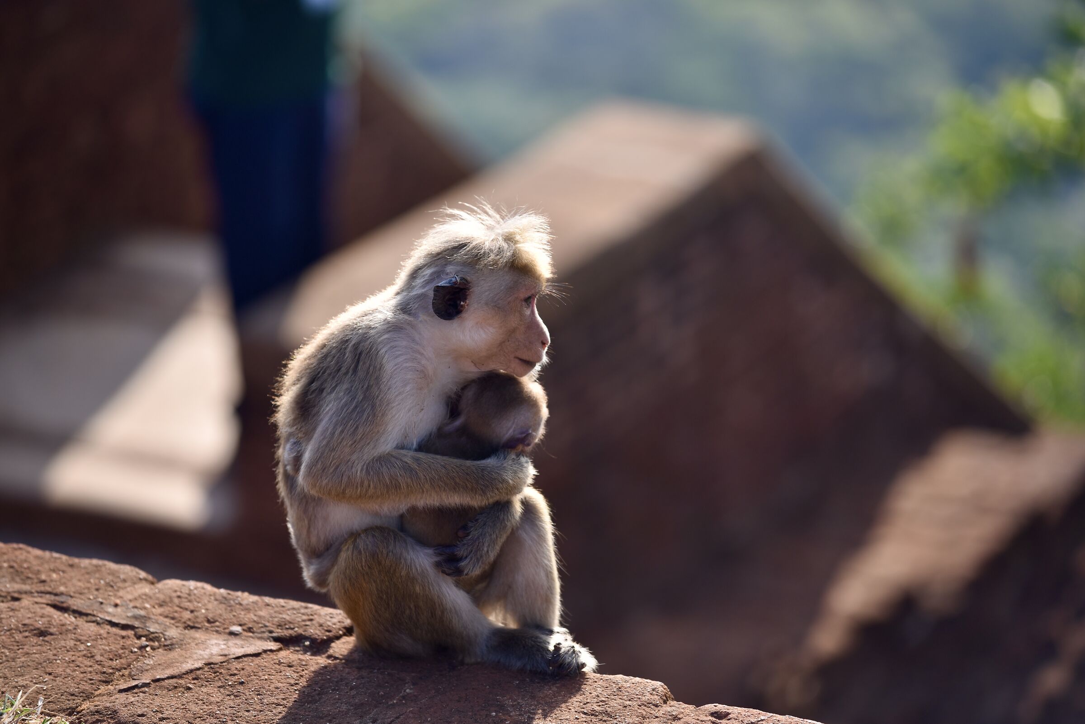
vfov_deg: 9.5
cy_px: 362
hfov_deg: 14.1
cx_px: 542
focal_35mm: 145
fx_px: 4371
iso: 100
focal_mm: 145
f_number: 4
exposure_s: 1/160
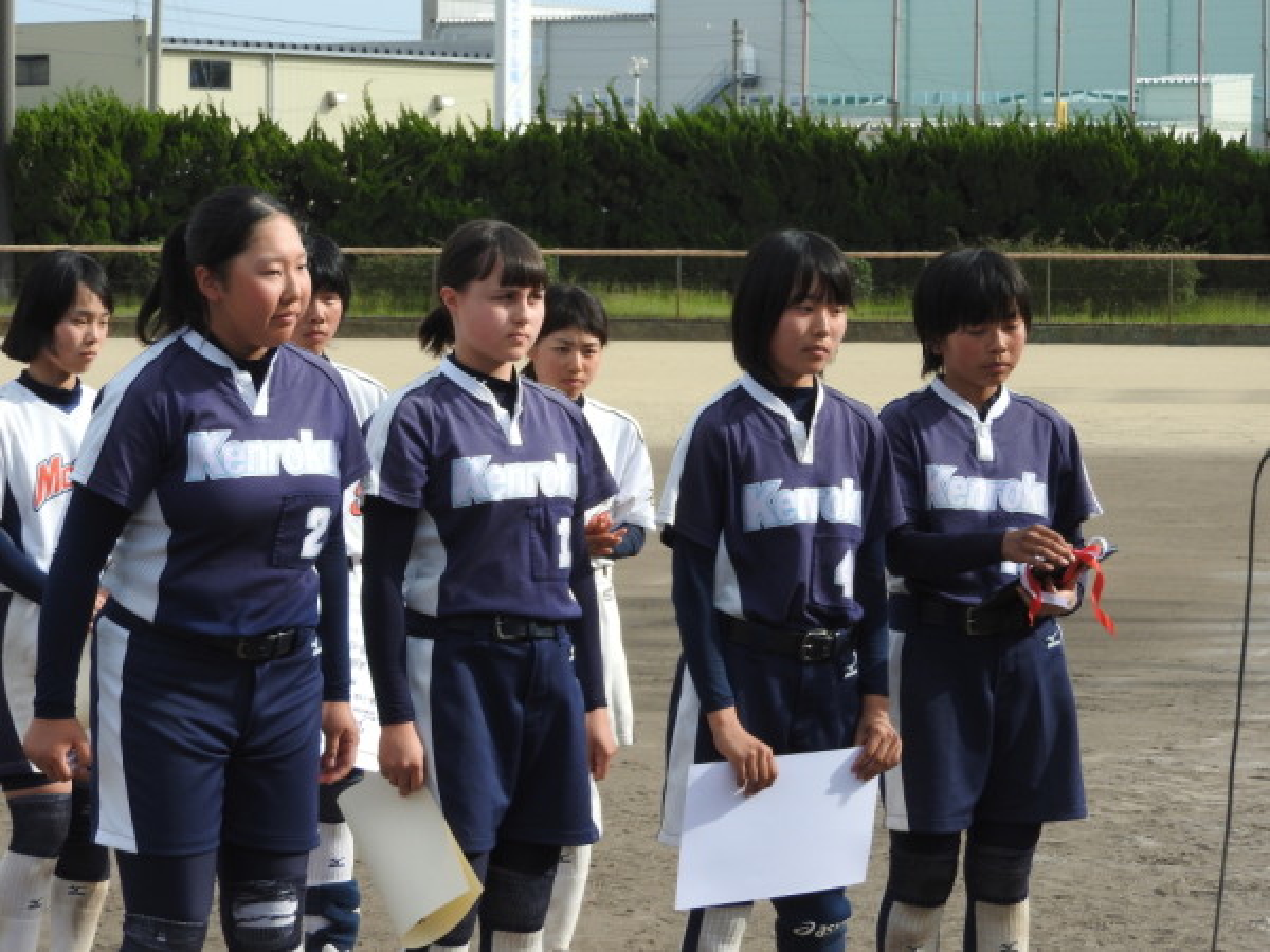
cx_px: 635
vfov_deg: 11.9
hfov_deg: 15.8
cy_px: 476
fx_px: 4586
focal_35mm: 125
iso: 100
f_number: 5
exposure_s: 1/400
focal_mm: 22.4
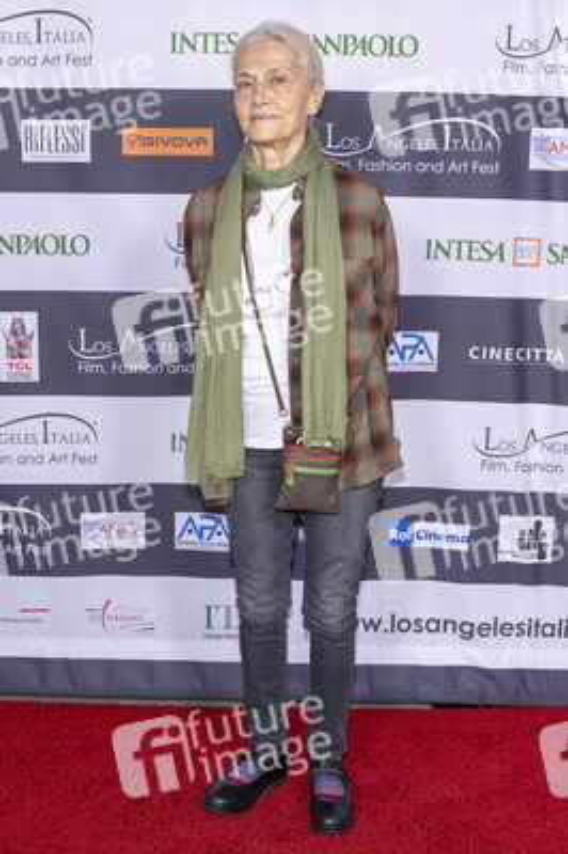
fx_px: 925
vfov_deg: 49.6
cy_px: 427
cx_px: 284
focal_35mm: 39
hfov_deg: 34.2
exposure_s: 1/200
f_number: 5.6
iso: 800
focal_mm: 39
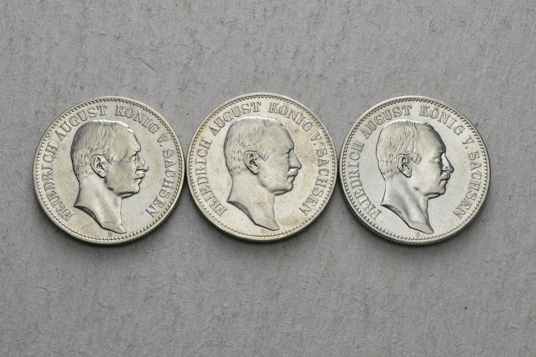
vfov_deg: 19.5
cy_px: 180
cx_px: 265
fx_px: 1042
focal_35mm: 70
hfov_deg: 28.8
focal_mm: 46
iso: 400
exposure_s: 1/200
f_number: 14
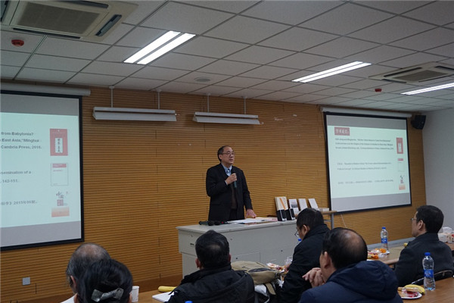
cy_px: 152
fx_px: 435
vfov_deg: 38.4
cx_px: 227
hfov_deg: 55.1
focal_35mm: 34
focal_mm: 23
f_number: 4.5
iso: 1250
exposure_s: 1/160
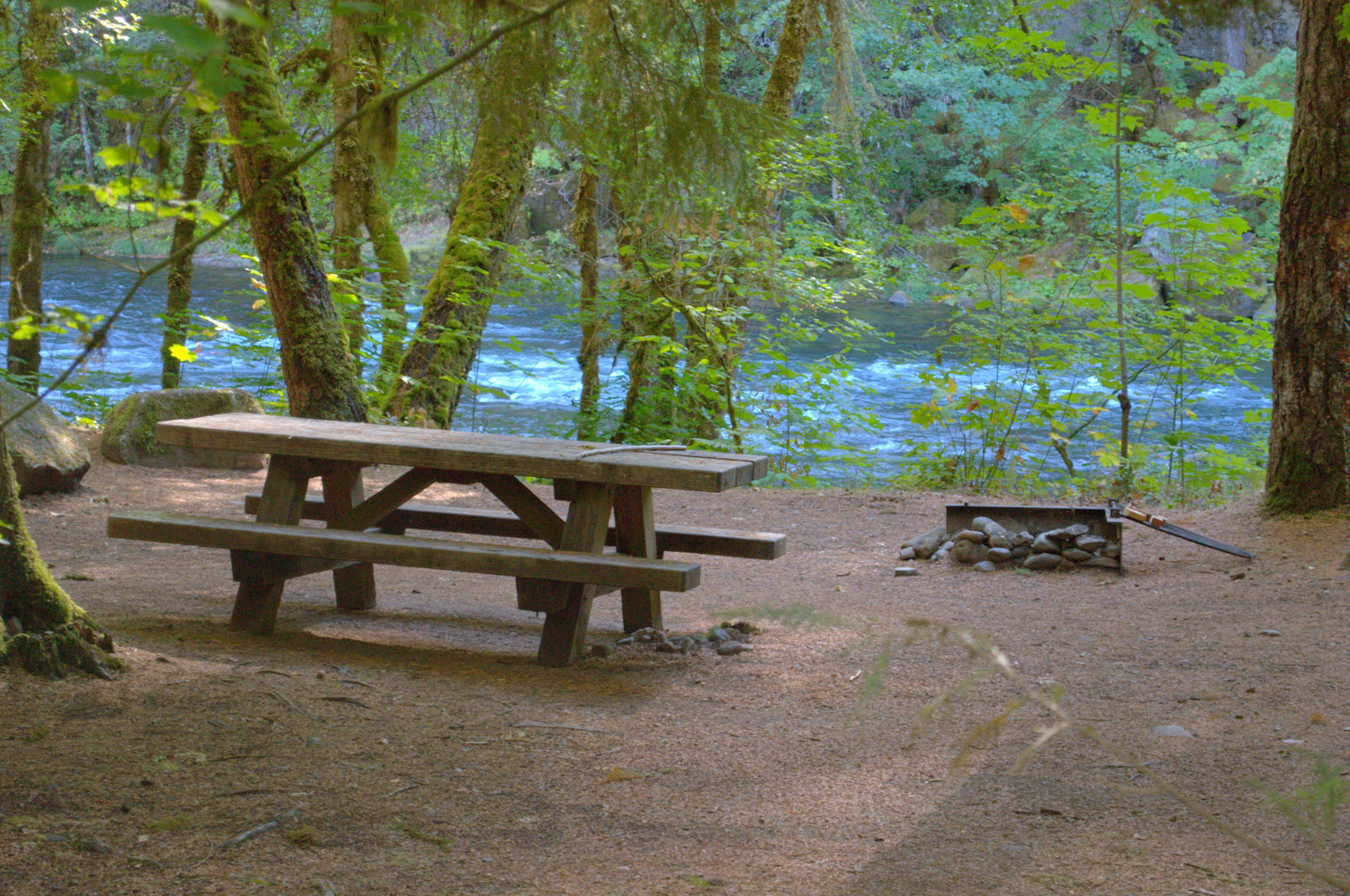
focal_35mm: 82
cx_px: 675
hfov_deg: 24.6
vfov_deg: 16.5
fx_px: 3089
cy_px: 448
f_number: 5.6
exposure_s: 1/50
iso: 400
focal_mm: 55
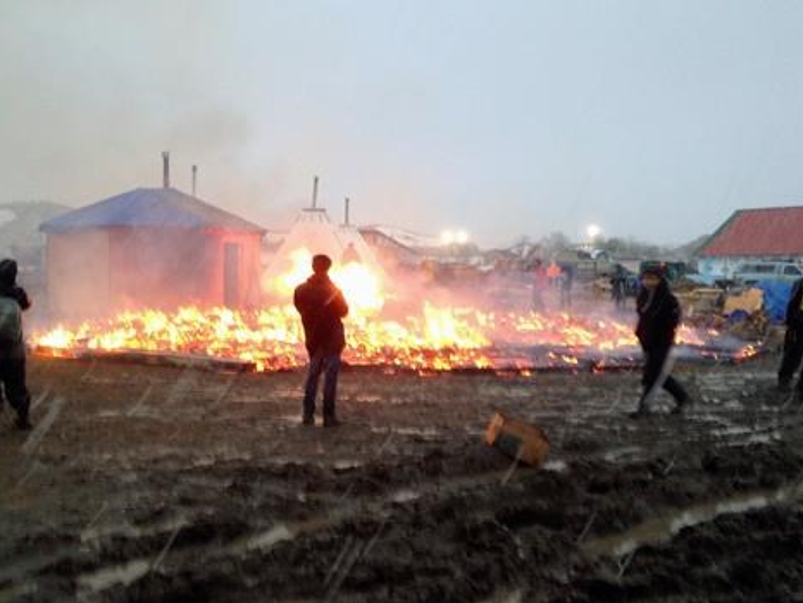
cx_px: 365
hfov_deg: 41.2
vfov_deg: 31.5
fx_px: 1068
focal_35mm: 46
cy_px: 324
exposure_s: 1/20
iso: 100
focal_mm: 4.12
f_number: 2.4
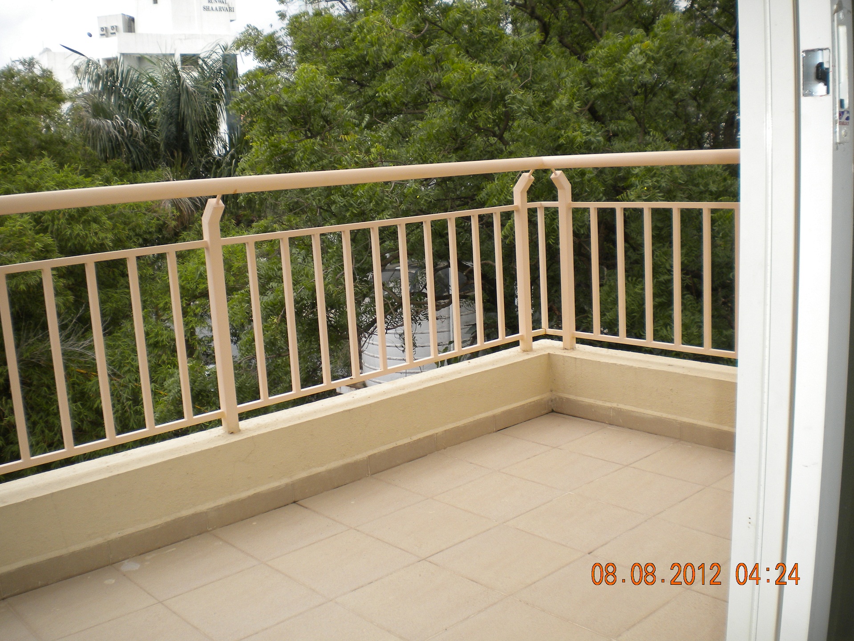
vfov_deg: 40.7
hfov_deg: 52.6
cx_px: 427
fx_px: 863
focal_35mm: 35
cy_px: 320
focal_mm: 6.3
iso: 80
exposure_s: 1/151
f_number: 4.6
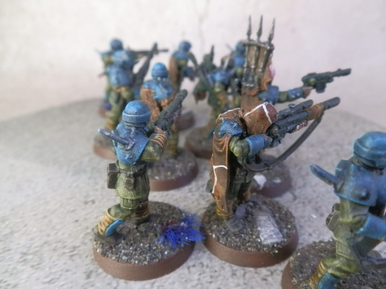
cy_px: 144
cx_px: 193
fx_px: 312
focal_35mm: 28
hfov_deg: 63.4
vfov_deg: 49.7
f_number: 3.1
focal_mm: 5
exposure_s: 1/60
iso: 400
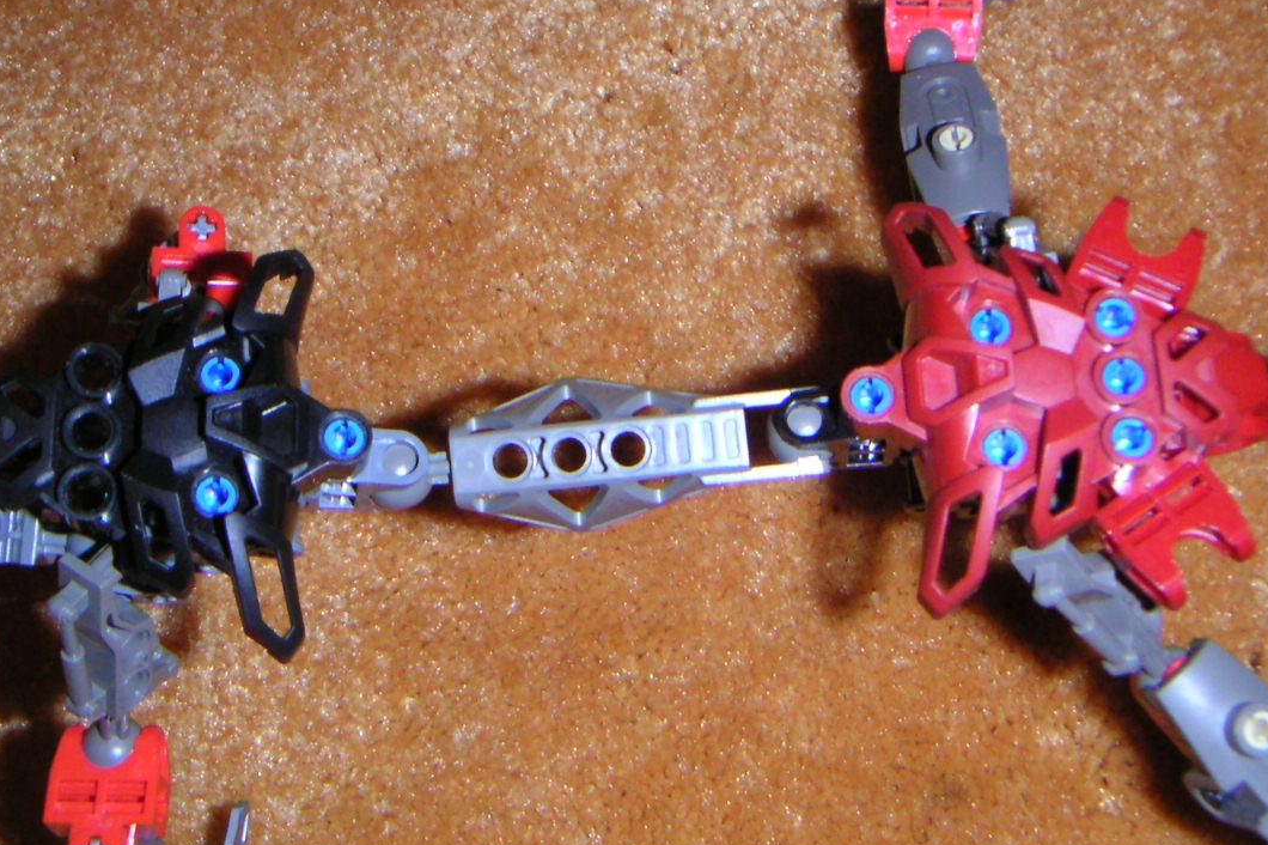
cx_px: 531
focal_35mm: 49
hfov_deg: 40.2
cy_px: 379
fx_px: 1725
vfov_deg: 27.5
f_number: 6.7
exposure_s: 1/45
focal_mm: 5.1
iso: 200
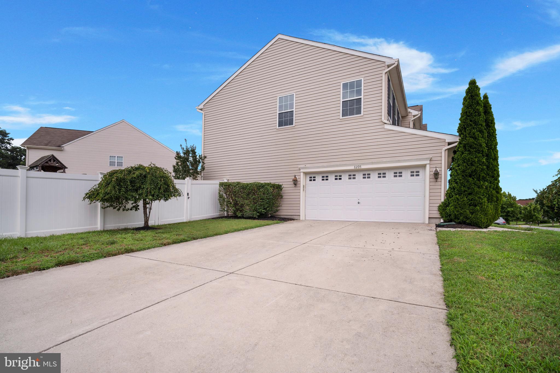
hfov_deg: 96.7
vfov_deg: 73.7
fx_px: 249
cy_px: 186
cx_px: 280
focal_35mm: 16
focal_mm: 16
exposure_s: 1/2000
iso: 200
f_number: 4.5
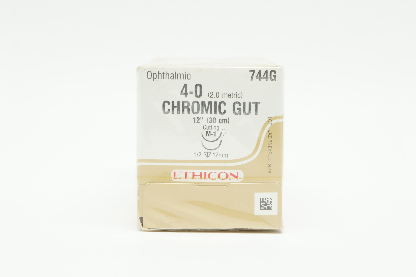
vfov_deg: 16.5
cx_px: 208
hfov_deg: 24.6
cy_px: 138
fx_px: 952
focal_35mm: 82
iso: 400
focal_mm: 55
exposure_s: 1/30
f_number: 7.1
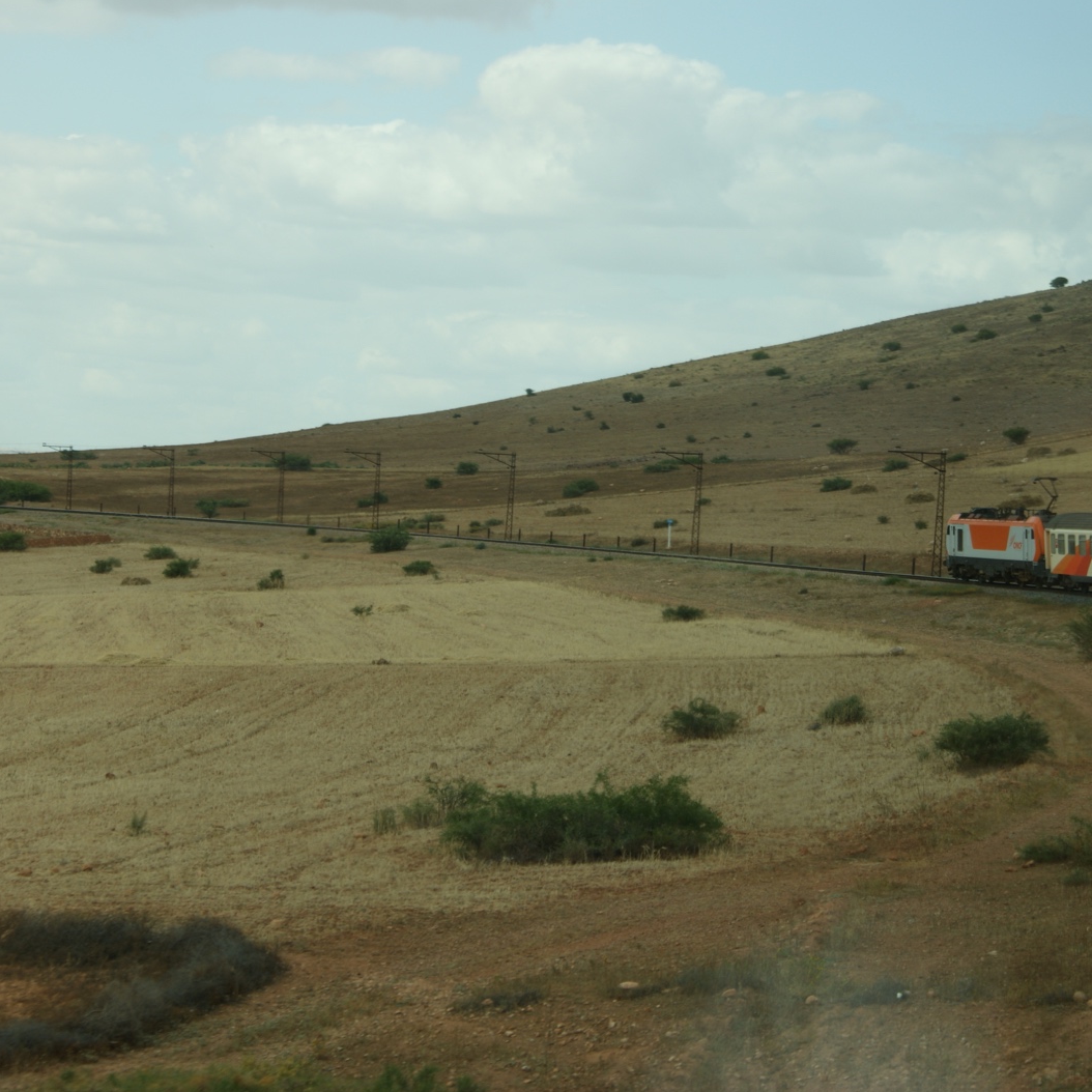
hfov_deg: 15.0
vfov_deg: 15.0
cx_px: 644
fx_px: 4140
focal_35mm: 116
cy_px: 545
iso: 100
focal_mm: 60
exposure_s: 1/125
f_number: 8
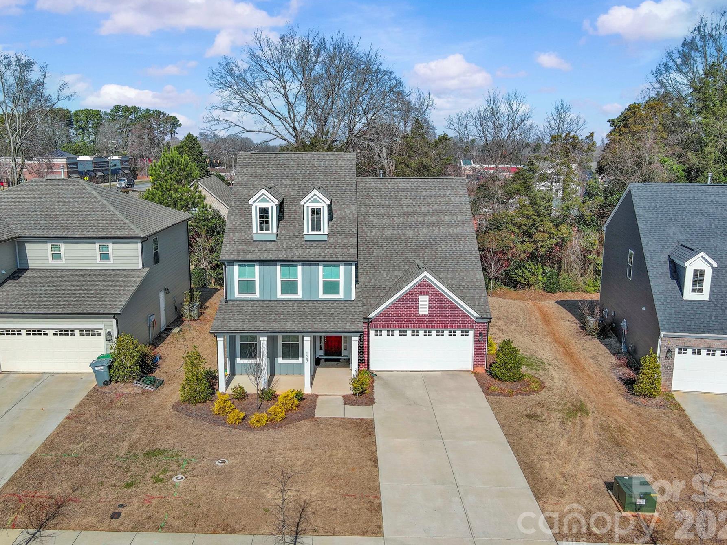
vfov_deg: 44.2
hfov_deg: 56.8
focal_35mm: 32
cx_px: 345
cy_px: 276
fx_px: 672
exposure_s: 1/1700
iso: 101
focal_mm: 10.57
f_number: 2.8
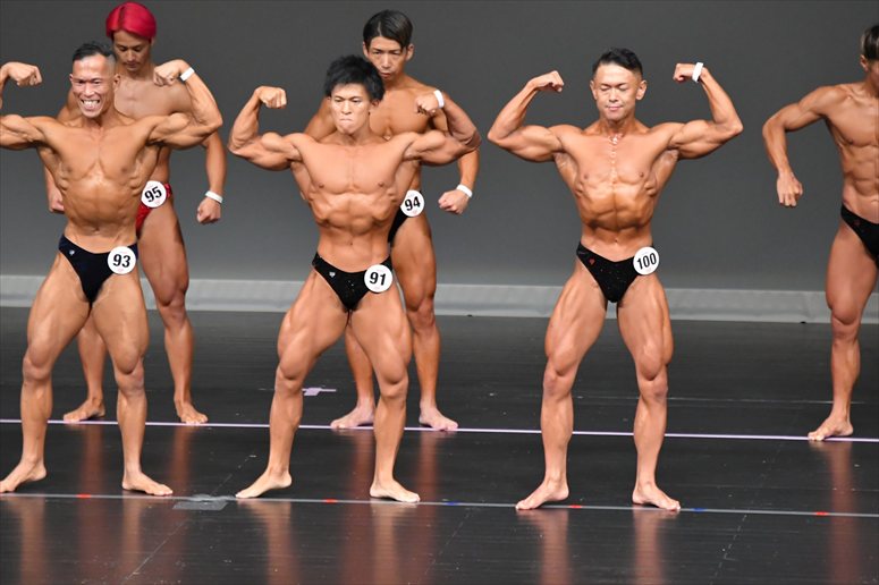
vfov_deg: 4.4
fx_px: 7688
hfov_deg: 6.5
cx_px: 440
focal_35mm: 315
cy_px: 292
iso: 5000
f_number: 5.6
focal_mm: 210
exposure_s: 1/400
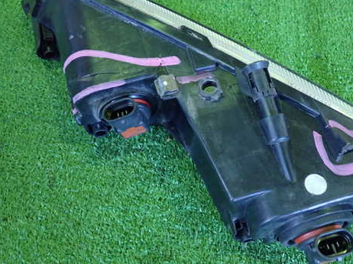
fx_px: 397
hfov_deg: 47.6
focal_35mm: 39
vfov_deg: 36.7
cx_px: 214
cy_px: 112
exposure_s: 1/30
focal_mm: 5.4
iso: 1000
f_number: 2.3
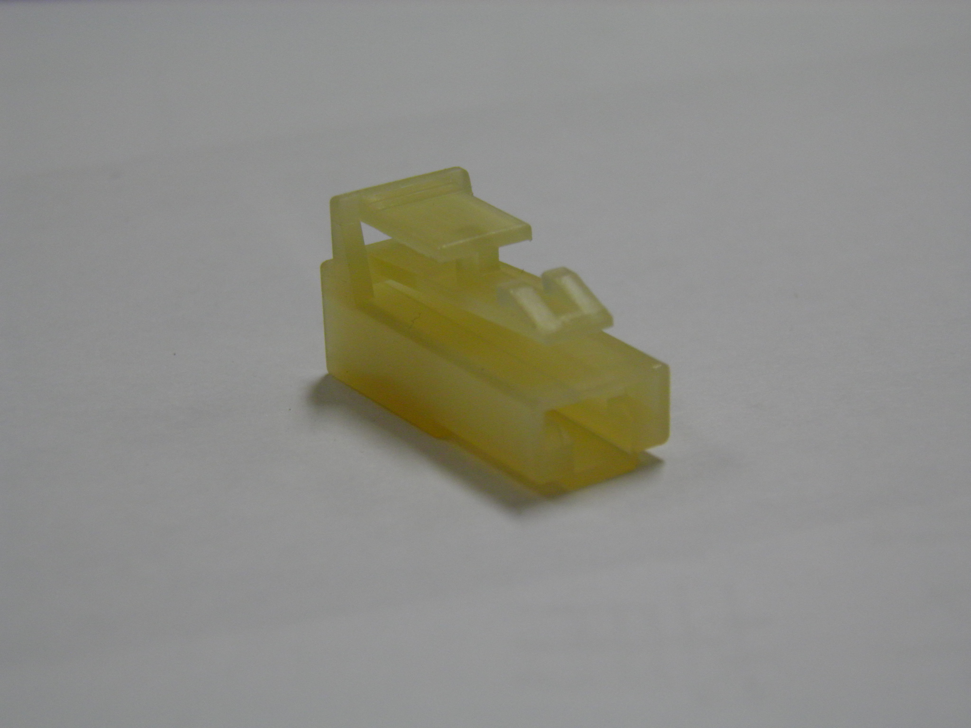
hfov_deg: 23.3
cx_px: 486
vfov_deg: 17.6
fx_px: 2356
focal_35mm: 84
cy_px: 364
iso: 160
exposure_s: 1/50
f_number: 3.9
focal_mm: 15.2
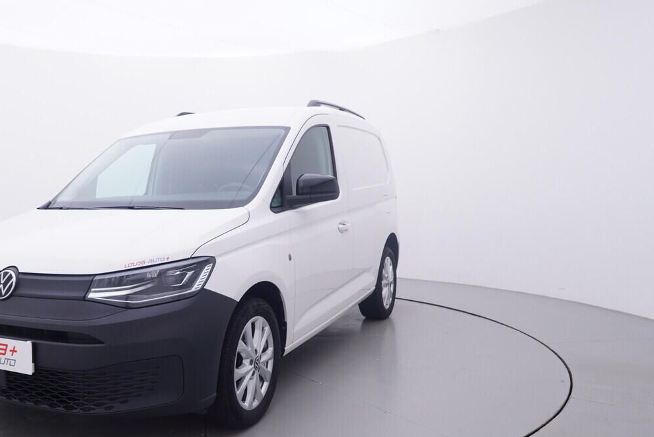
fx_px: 595
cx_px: 209
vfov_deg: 40.2
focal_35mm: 33
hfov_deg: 56.2
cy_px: 259
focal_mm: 15
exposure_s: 1/80
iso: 200
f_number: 5
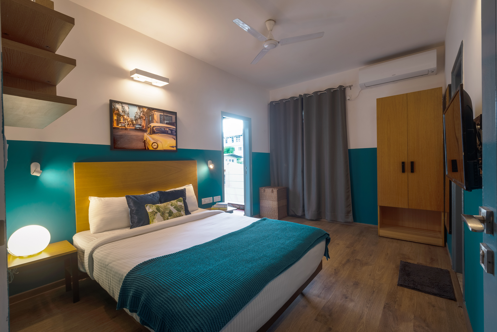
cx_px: 248
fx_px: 221
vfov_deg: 73.8
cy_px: 166
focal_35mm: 16
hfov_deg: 96.7
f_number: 9
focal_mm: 16
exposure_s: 1/60
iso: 125
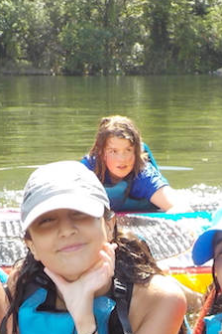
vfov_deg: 20.9
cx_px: 106
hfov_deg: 14.4
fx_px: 879
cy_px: 315
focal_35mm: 95
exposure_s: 1/250
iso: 125
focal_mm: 4.1
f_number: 3.3
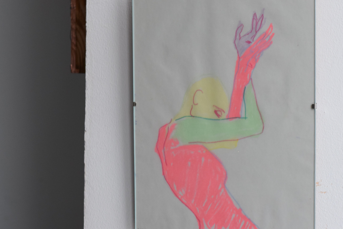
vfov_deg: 13.0
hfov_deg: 19.4
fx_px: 1001
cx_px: 214
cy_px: 108
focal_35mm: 105
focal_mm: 50
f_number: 3.5
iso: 800
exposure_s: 1/60
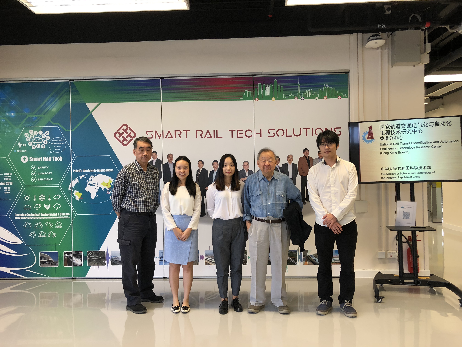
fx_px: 374
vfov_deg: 49.7
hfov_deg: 63.4
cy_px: 174
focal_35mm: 28
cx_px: 231
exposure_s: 1/33
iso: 32
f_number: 1.8
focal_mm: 4
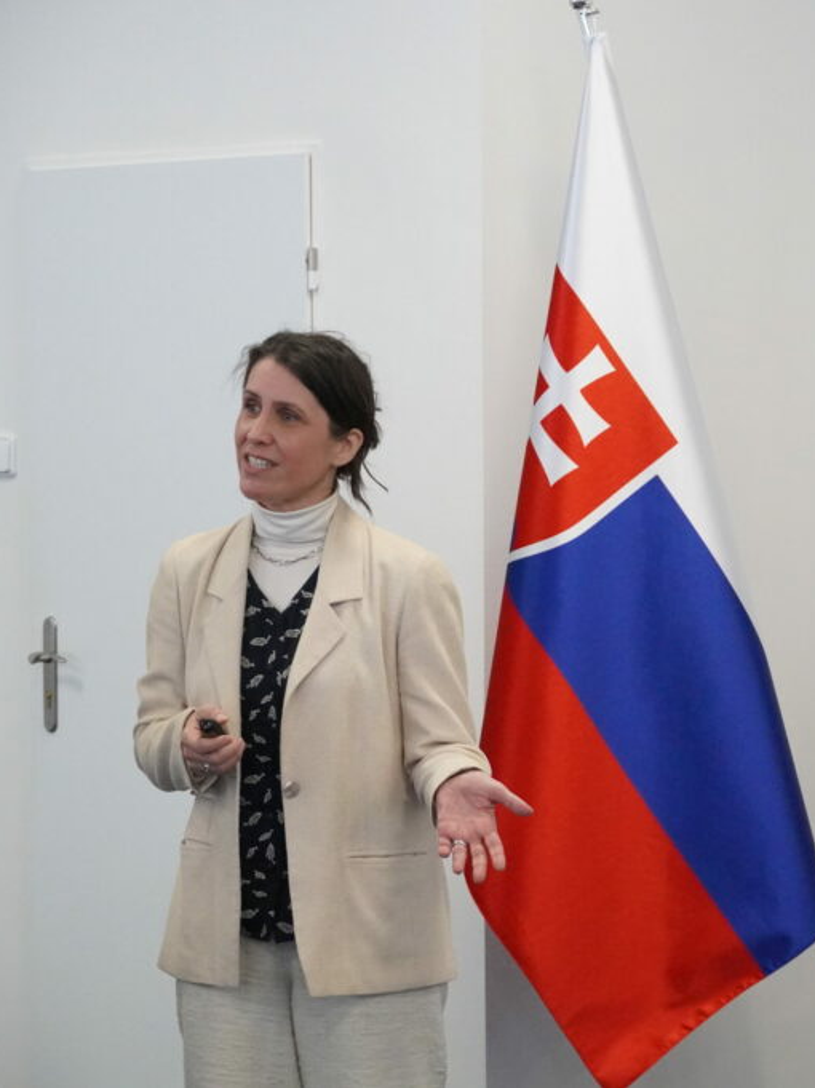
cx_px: 734
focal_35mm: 137
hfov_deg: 10.8
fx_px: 4296
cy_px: 544
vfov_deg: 14.4
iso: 6400
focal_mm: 63
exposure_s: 1/100
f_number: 5.6
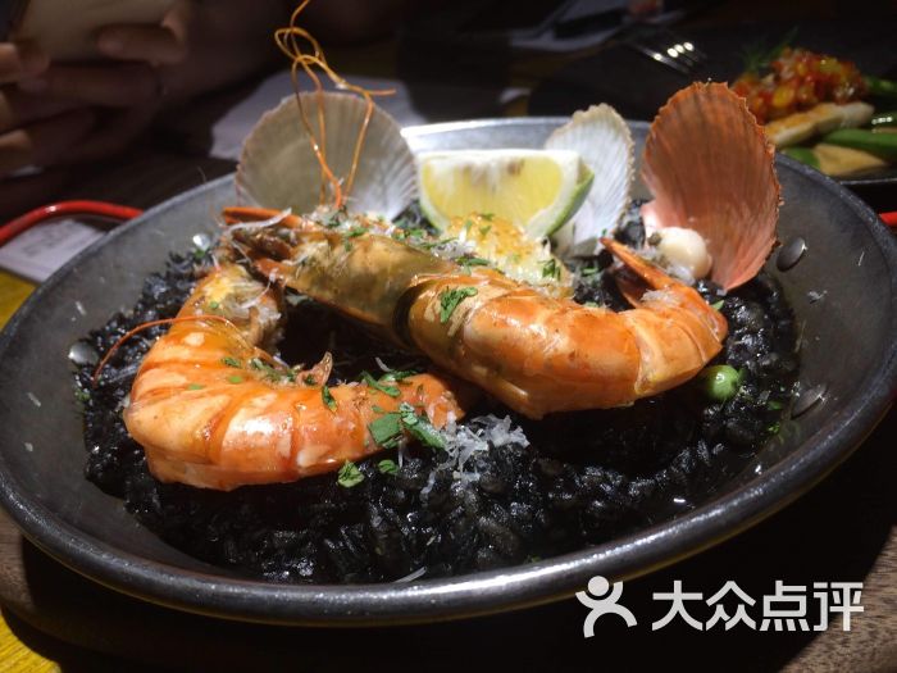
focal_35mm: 29
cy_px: 336
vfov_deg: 48.2
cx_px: 448
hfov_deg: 61.7
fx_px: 751
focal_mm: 4.15
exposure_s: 1/60
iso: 32
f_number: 2.2
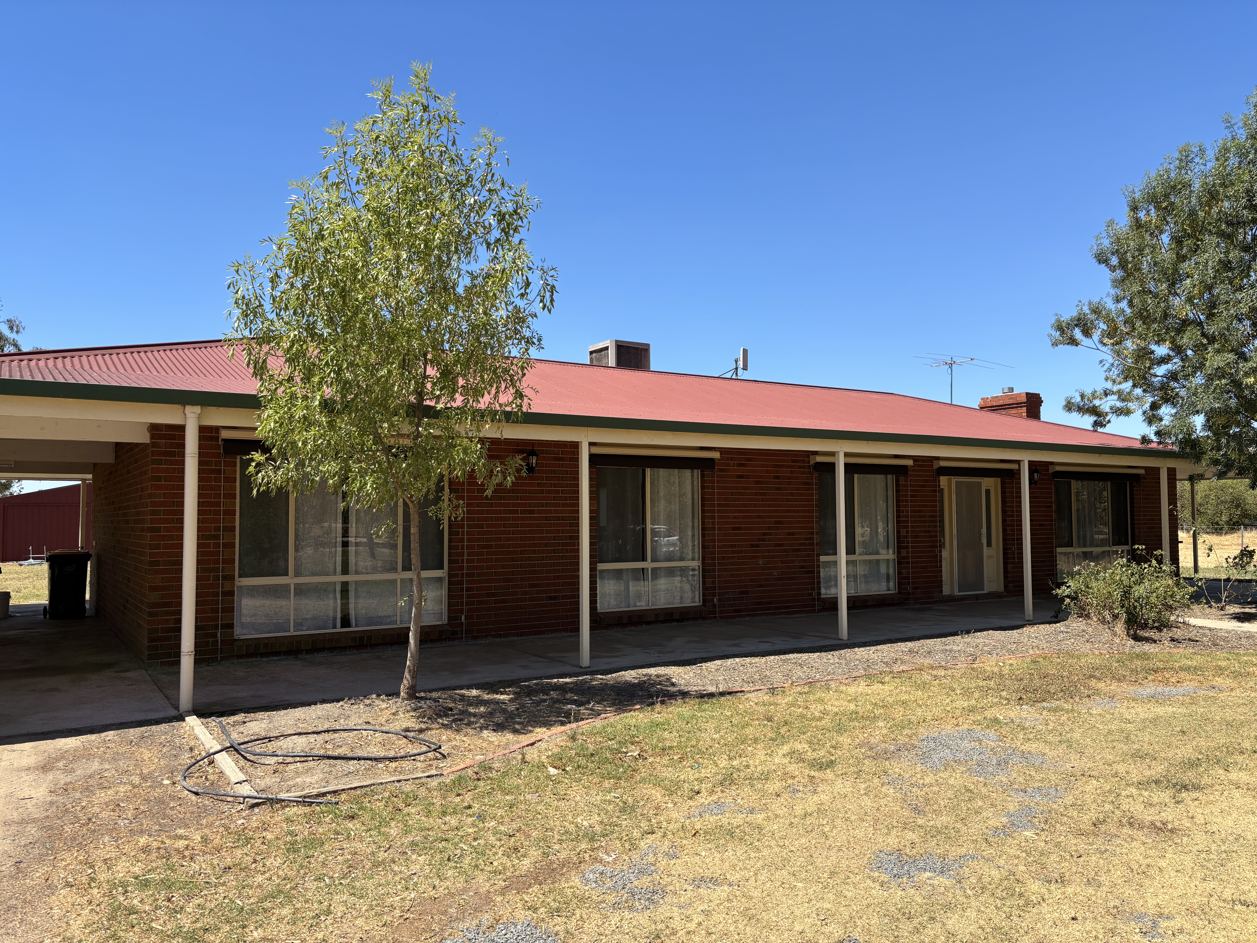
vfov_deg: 53.1
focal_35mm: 26
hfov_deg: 67.3
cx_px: 628
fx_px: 944
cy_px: 472
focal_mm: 5.96
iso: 50
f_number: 1.6
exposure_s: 1/2639
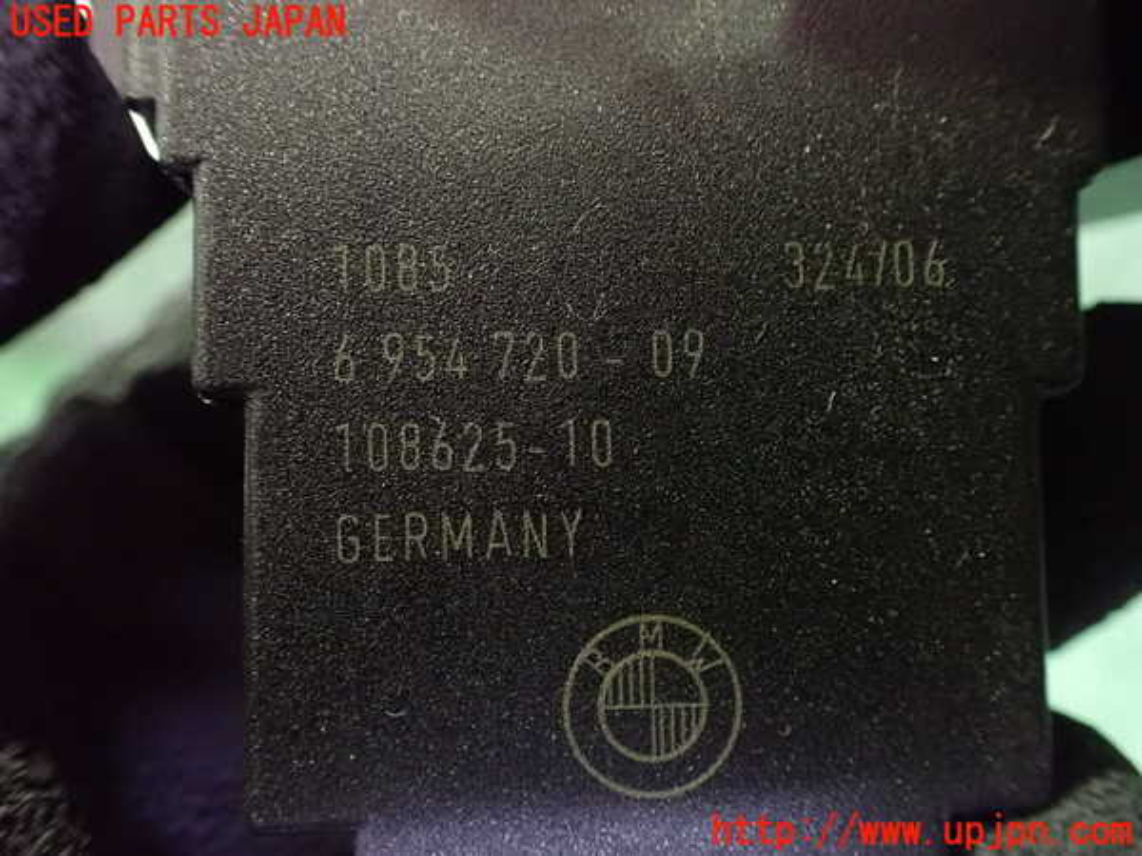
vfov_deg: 46.8
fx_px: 990
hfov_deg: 60.0
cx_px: 571
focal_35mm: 30
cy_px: 428
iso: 1600
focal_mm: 5.4
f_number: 2.3
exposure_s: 1/15
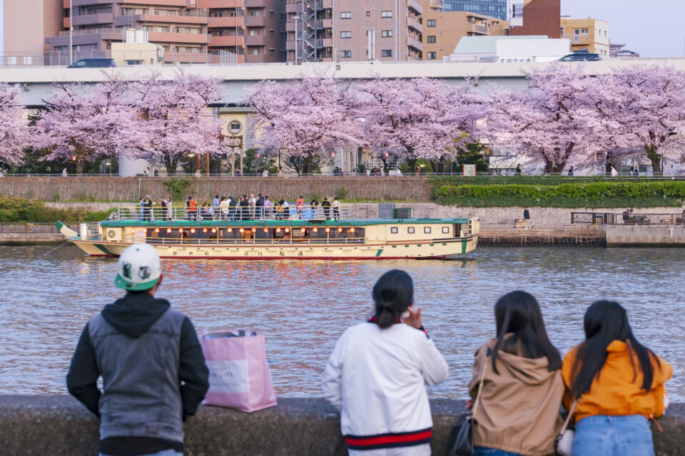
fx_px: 1998
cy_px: 228
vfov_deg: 13.0
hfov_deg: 19.5
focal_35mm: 105
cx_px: 342
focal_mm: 70
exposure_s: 1/60
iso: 320
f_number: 5.6
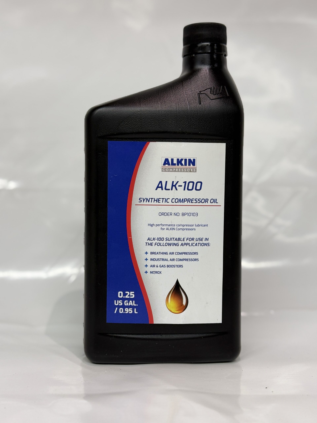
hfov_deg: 30.3
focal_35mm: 48
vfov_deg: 39.7
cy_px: 212
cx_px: 158
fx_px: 586
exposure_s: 1/60
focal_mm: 6.76
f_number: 1.78
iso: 100
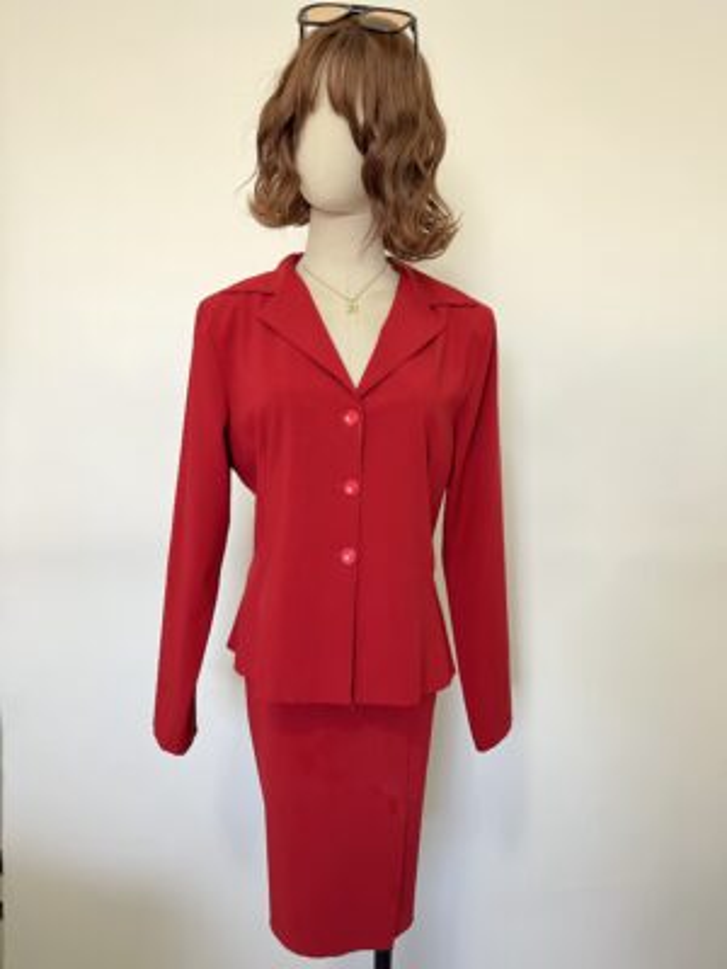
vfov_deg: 67.3
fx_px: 728
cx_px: 364
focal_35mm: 26
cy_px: 484
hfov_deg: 53.1
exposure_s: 1/30
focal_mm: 5.1
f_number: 1.6
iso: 640
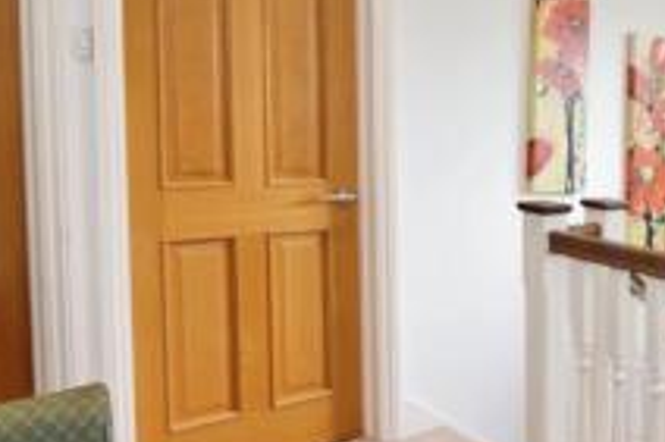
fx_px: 685
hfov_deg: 45.6
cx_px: 627
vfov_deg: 35.6
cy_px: 271
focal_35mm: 37
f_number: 4.5
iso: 400
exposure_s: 1/80
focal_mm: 11
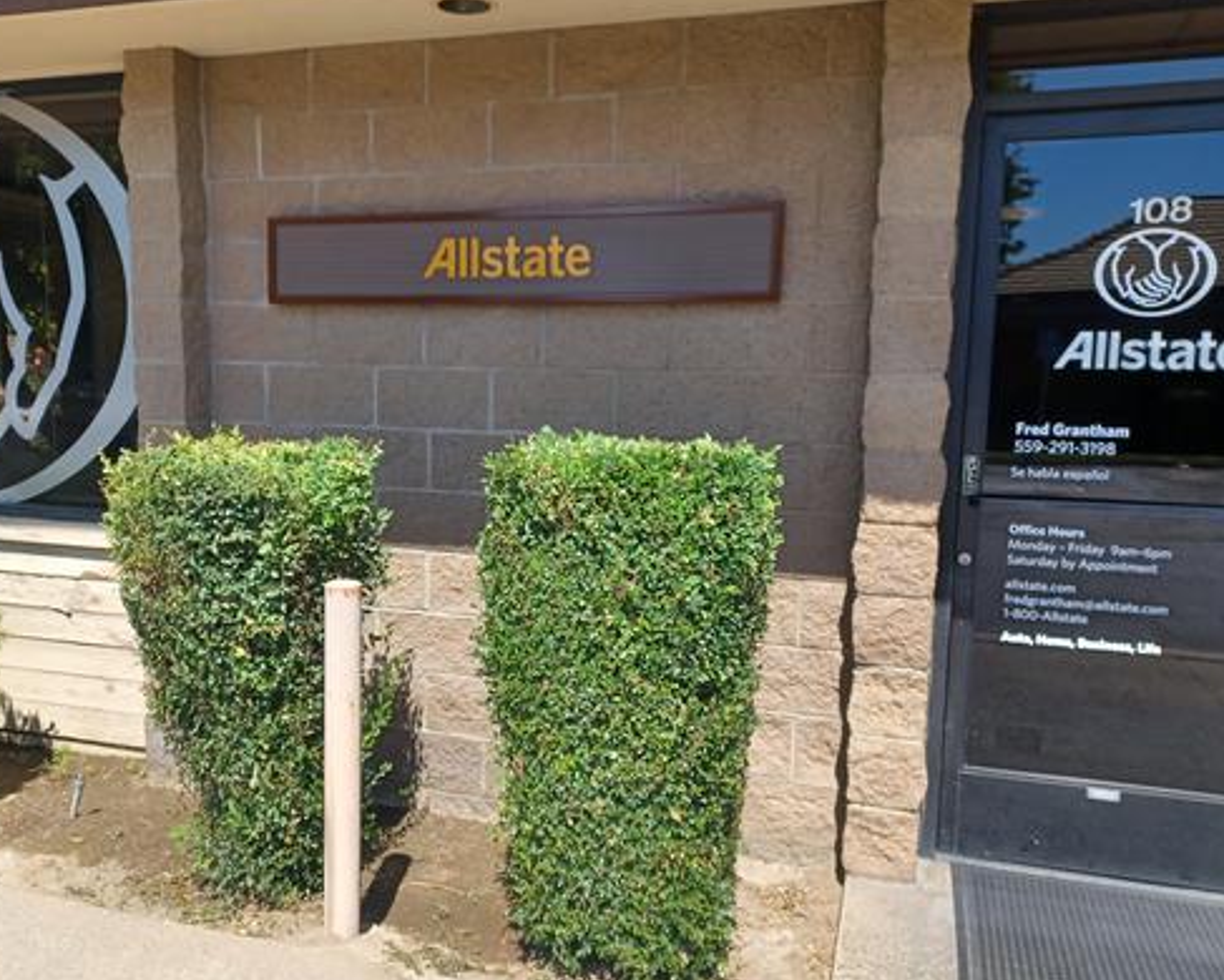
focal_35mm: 31
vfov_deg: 47.1
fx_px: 1123
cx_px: 539
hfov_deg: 57.0
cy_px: 525
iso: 32
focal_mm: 4.6
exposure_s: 1/238
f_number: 1.8
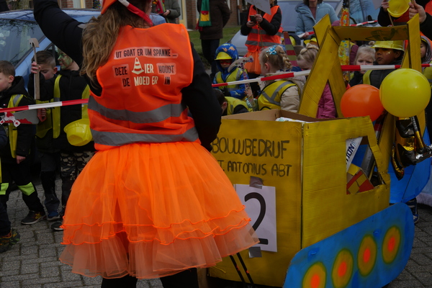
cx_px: 216
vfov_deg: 19.5
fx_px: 840
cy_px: 144
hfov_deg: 28.8
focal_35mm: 70
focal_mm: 34
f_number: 4.5
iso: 200
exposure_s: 1/800
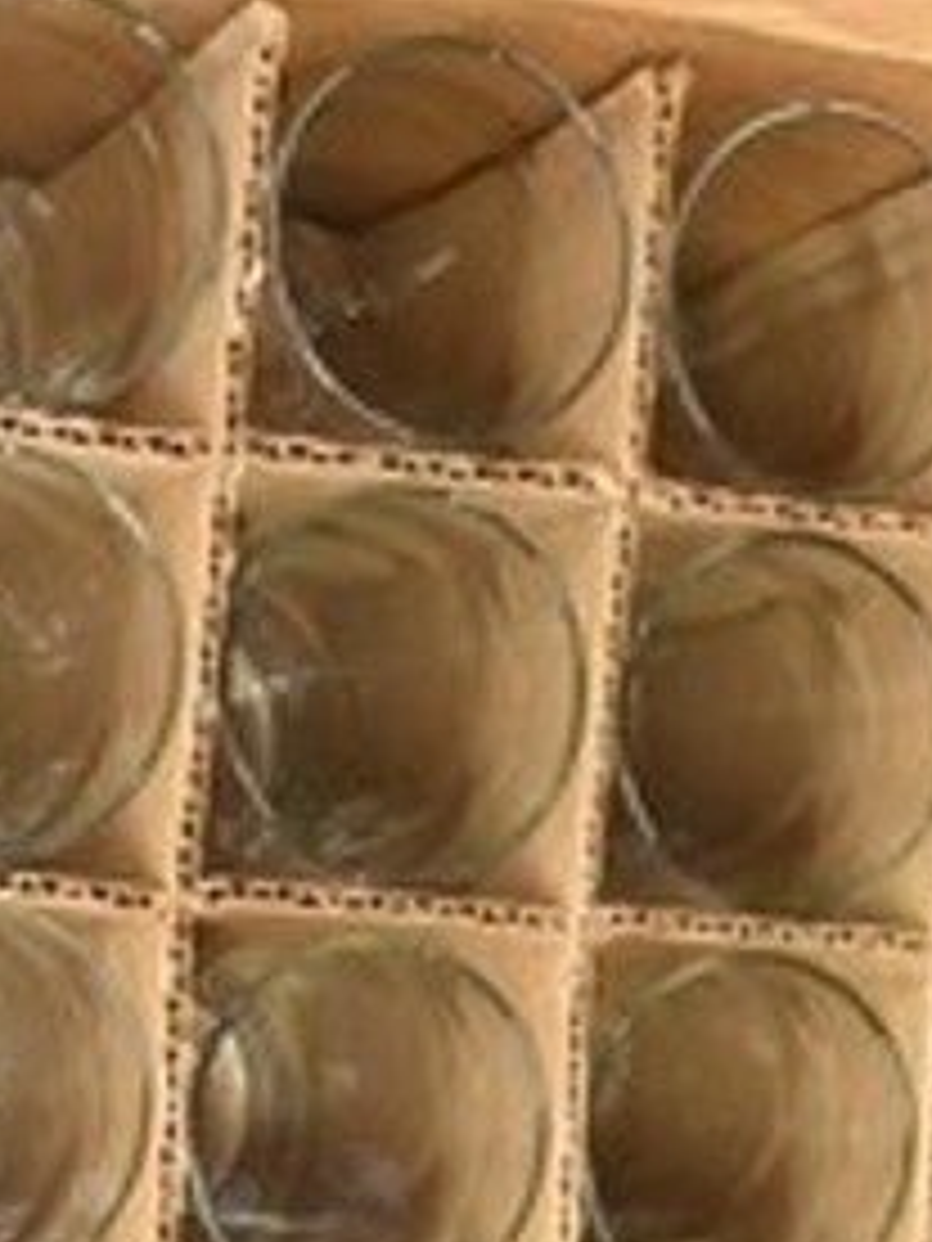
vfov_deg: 21.5
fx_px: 3087
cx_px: 95
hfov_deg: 16.9
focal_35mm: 86
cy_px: 1377
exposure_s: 1/125
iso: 5000
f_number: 3.5
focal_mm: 18
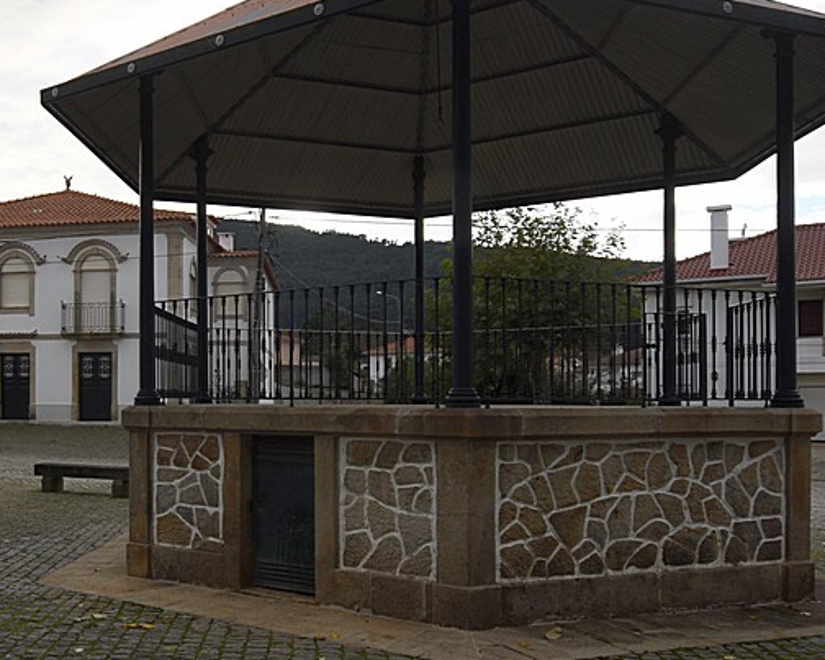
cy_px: 396
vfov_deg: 38.5
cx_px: 154
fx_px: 941
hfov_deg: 44.8
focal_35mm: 39
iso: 100
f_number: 8
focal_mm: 11.5
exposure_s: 1/80
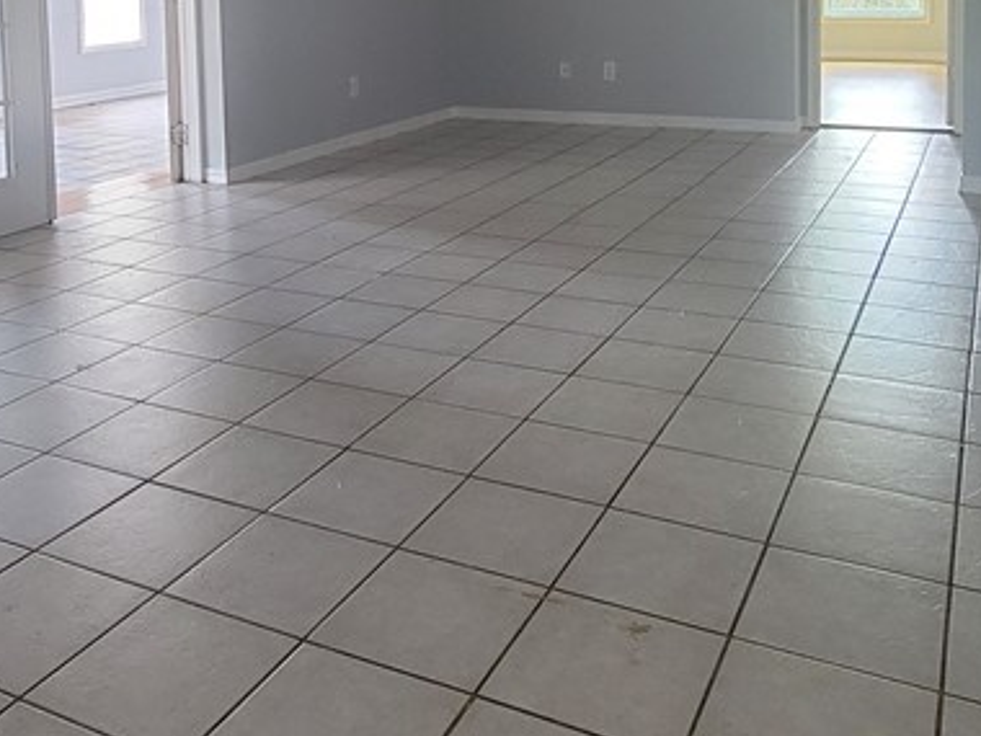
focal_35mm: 35
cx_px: 439
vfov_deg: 37.2
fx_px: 992
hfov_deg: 52.5
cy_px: 34
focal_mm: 2.2
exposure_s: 1/39
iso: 320
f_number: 2.2
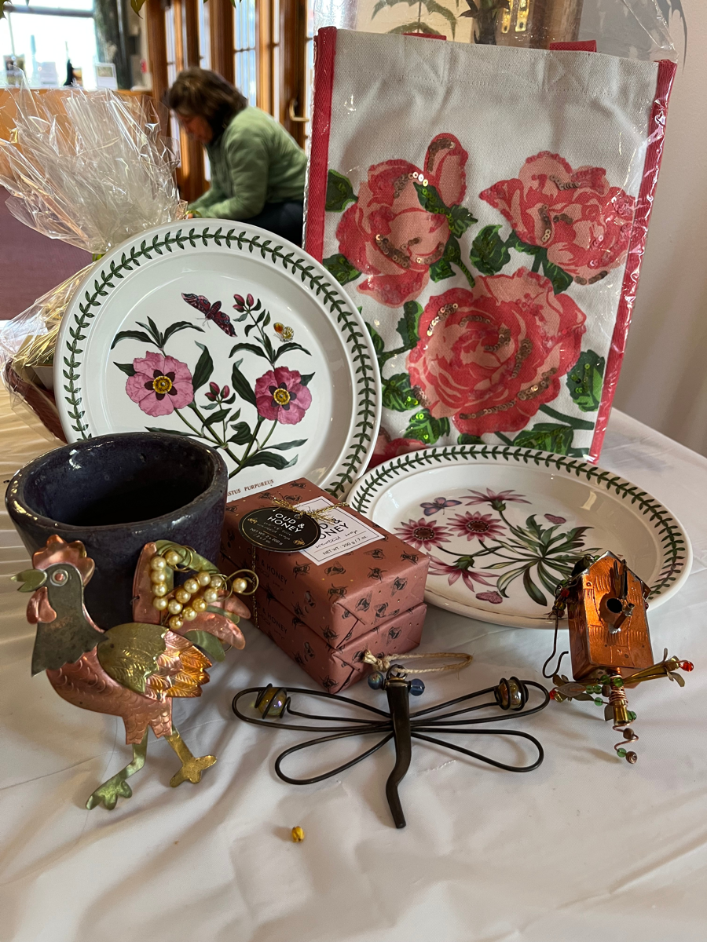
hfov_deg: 53.1
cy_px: 471
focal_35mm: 26
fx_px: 708
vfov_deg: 67.3
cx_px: 354
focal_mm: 5.1
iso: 160
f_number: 1.6
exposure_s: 1/60
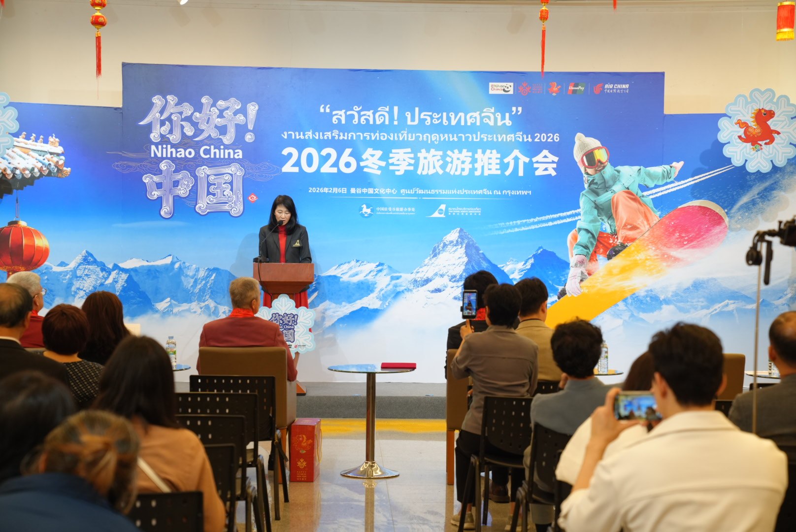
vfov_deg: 19.5
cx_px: 398
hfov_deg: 28.8
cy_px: 266
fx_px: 1549
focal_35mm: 70
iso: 1600
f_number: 4
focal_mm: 70
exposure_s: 1/320
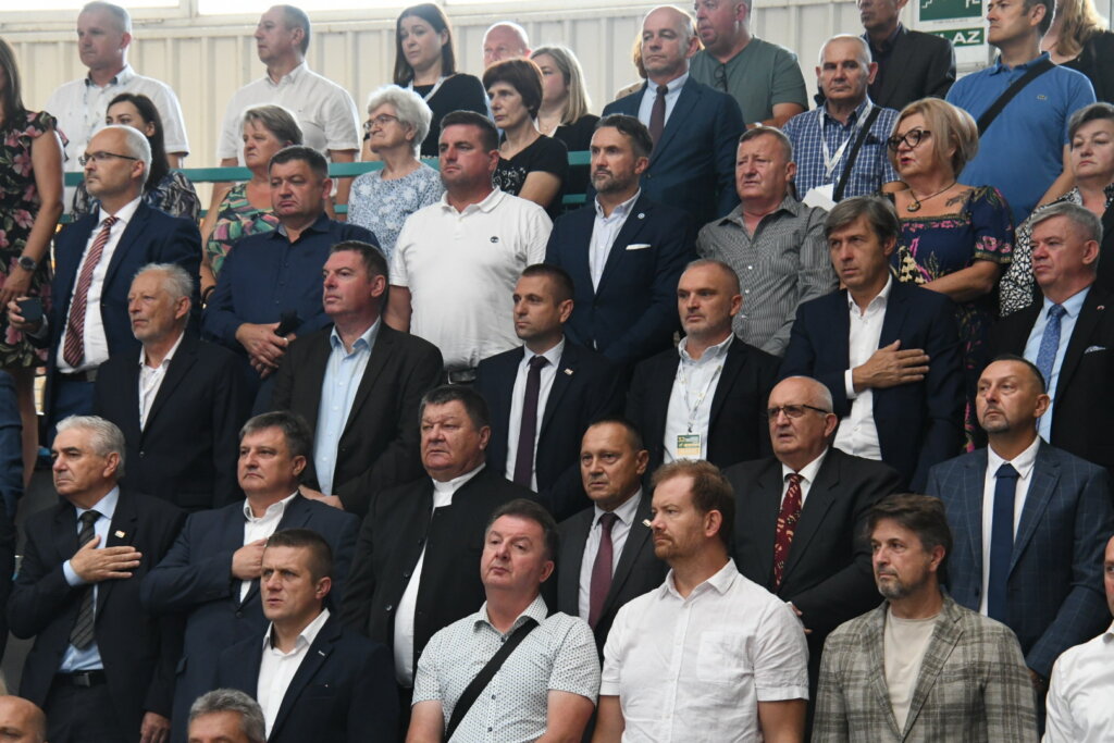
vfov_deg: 9.2
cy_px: 372
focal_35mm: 150
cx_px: 557
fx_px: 4642
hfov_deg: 13.7
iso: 3200
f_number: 6.3
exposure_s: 1/640
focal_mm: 100
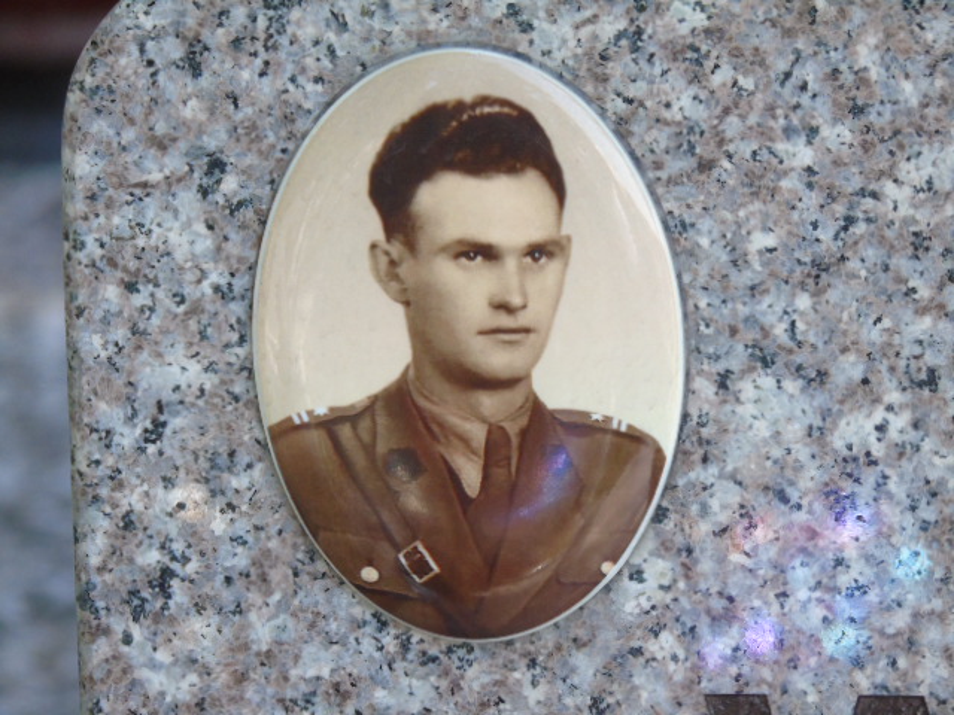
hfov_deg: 4.8
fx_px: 11492
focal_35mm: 417
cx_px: 477
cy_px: 358
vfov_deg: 3.6
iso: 400
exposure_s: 1/160
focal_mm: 74
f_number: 5.3
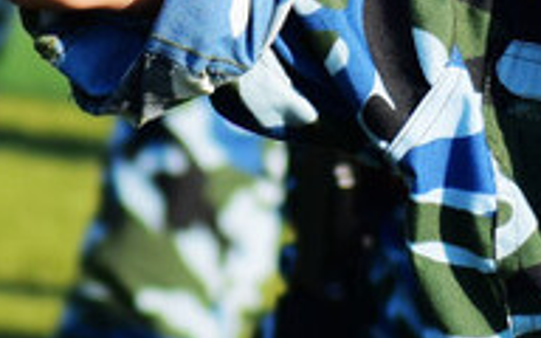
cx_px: 256
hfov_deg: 3.1
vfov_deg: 1.9
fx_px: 10144
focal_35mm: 688
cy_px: -263
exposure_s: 1/400
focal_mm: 72
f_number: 4.2
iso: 100
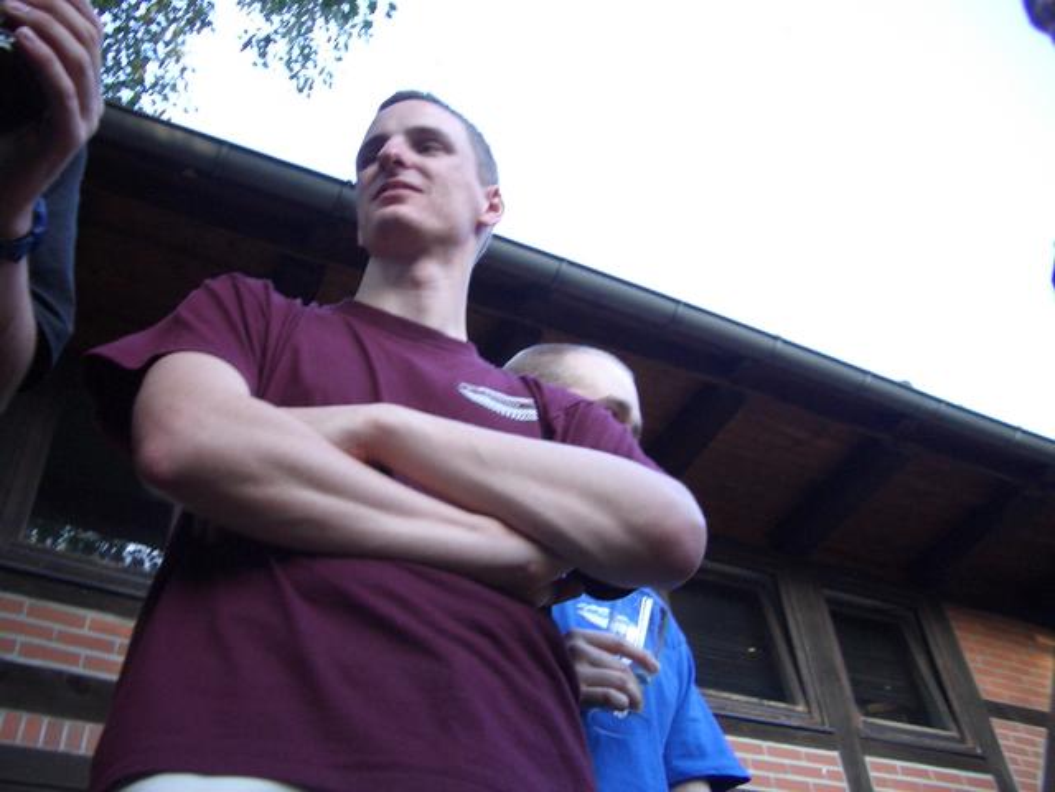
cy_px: 396
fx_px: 1067
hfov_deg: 52.6
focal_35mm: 35
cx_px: 528
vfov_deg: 40.7
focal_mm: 5.8
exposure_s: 1/125
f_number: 2.6
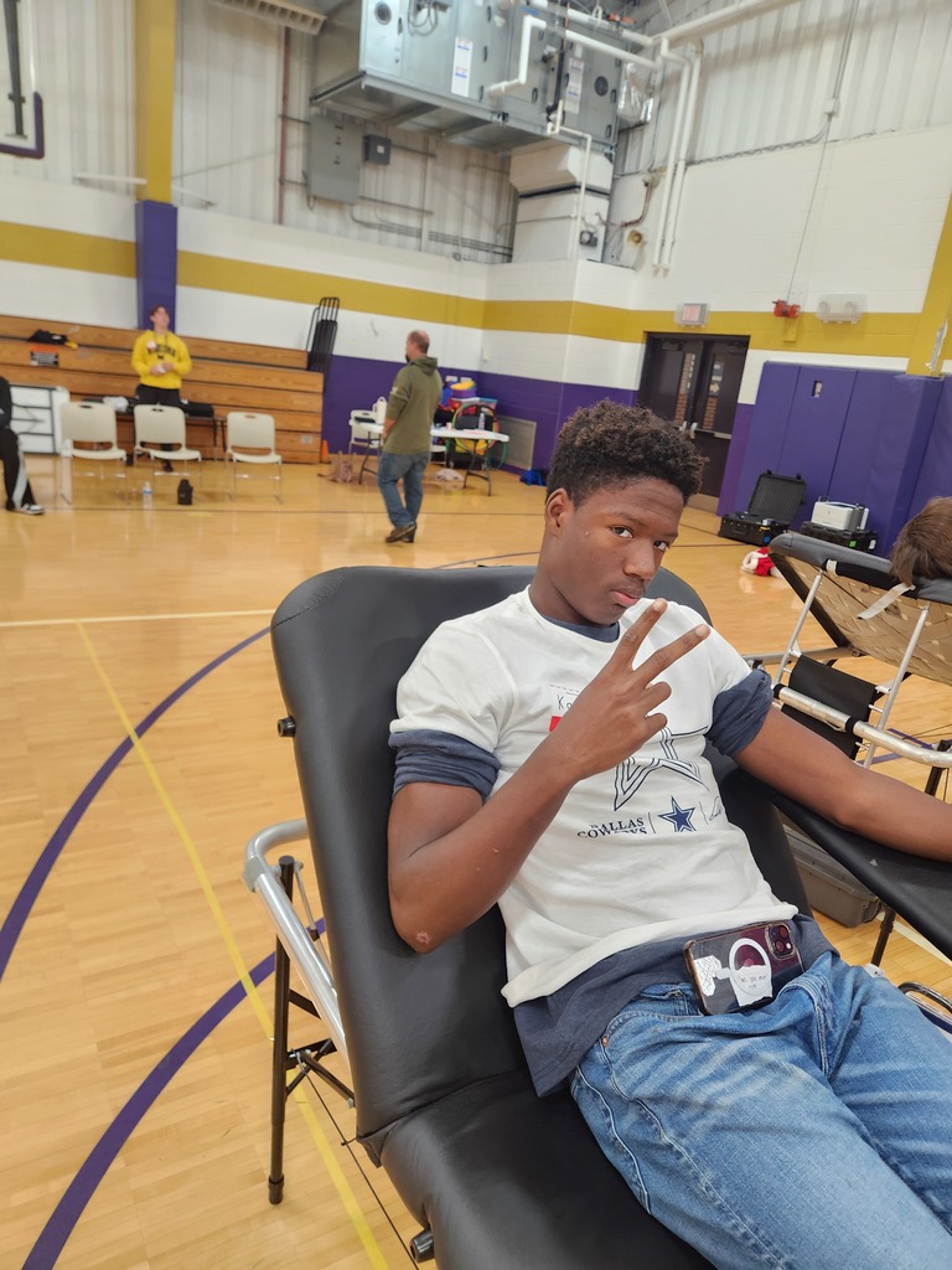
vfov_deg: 73.9
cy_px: 635
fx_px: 843
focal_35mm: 23
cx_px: 476
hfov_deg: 58.9
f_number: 1.8
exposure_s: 1/120
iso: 160
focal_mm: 5.4
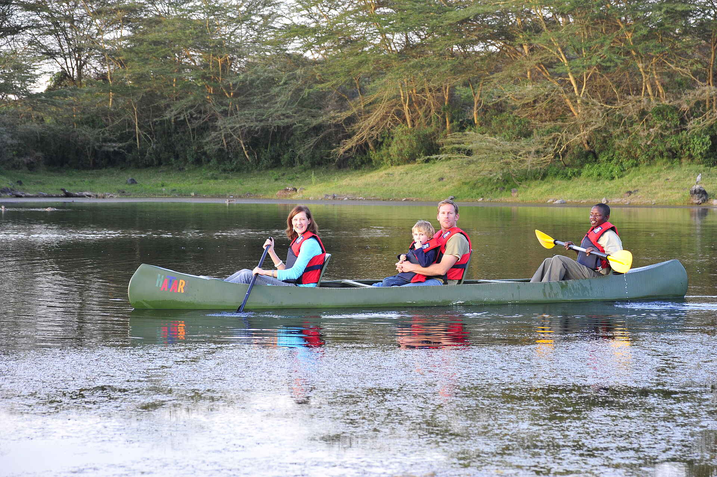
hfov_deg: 19.5
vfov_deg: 13.0
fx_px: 2090
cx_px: 358
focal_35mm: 105
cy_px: 238
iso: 1250
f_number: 8
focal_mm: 105
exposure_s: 1/200
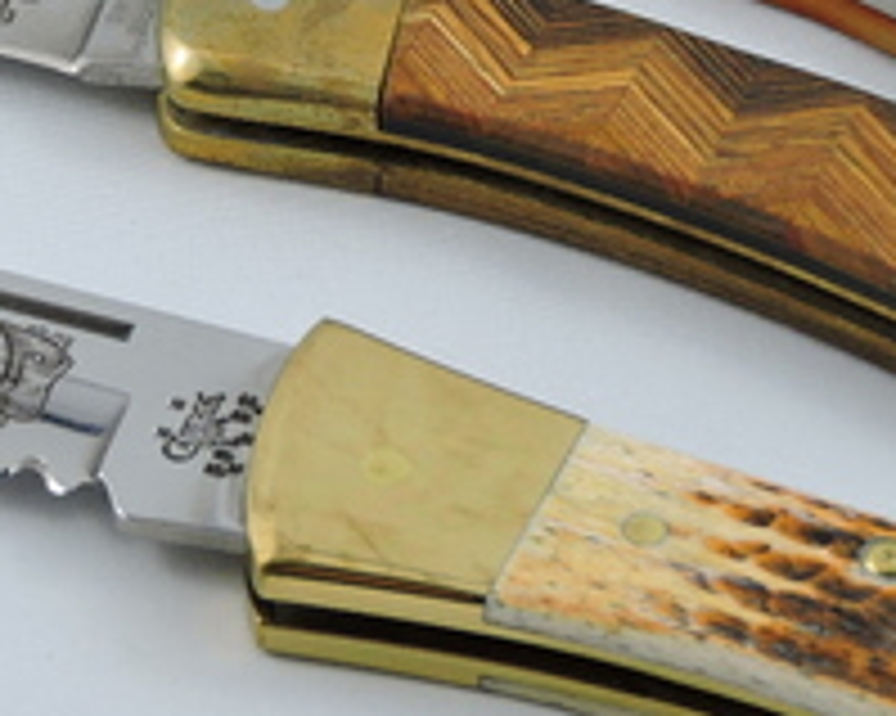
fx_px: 5328
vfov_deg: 7.7
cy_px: 47
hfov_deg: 9.6
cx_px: 471
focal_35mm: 201
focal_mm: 11.6
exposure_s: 1/40
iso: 100
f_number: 4.2
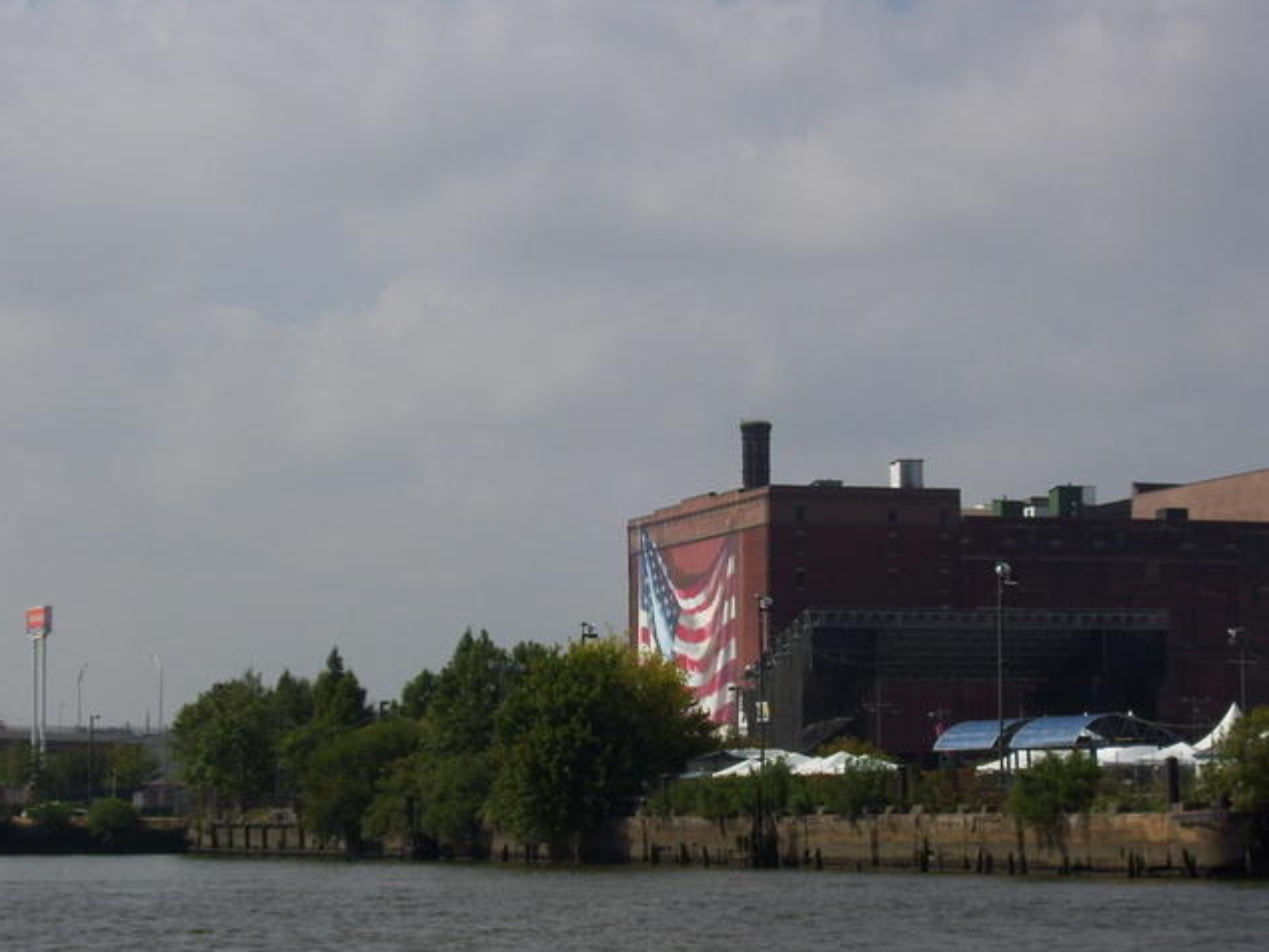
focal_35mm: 109
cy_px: 478
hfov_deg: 18.0
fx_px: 3997
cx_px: 632
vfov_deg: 13.6
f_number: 8
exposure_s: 1/320
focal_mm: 18
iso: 80
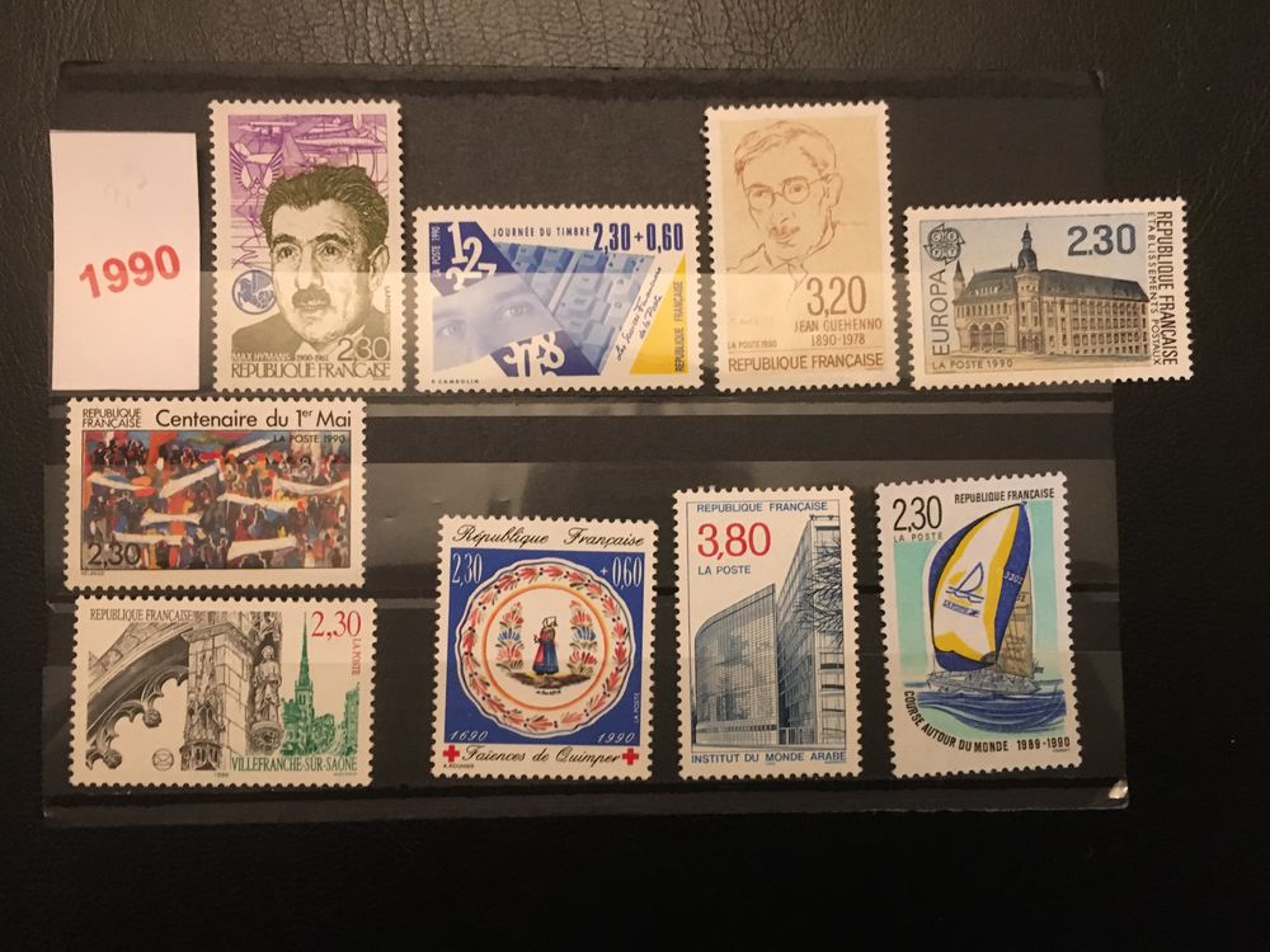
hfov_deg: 61.7
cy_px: 476
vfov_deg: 48.2
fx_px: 1064
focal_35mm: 29
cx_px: 635
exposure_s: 1/17
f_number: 2.2
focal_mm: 4.15
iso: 500
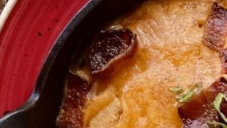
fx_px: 1222
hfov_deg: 10.5
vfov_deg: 5.9
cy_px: 191
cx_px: 236
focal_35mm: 203
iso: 32
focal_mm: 4.25
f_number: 1.8
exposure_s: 1/233
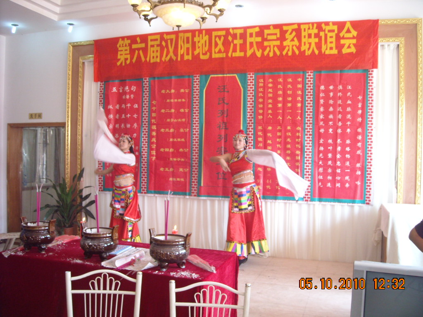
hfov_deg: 52.6
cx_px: 212
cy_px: 158
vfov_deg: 40.7
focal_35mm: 35
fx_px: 428
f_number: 2.8
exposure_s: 1/60
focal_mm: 5.7
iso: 183
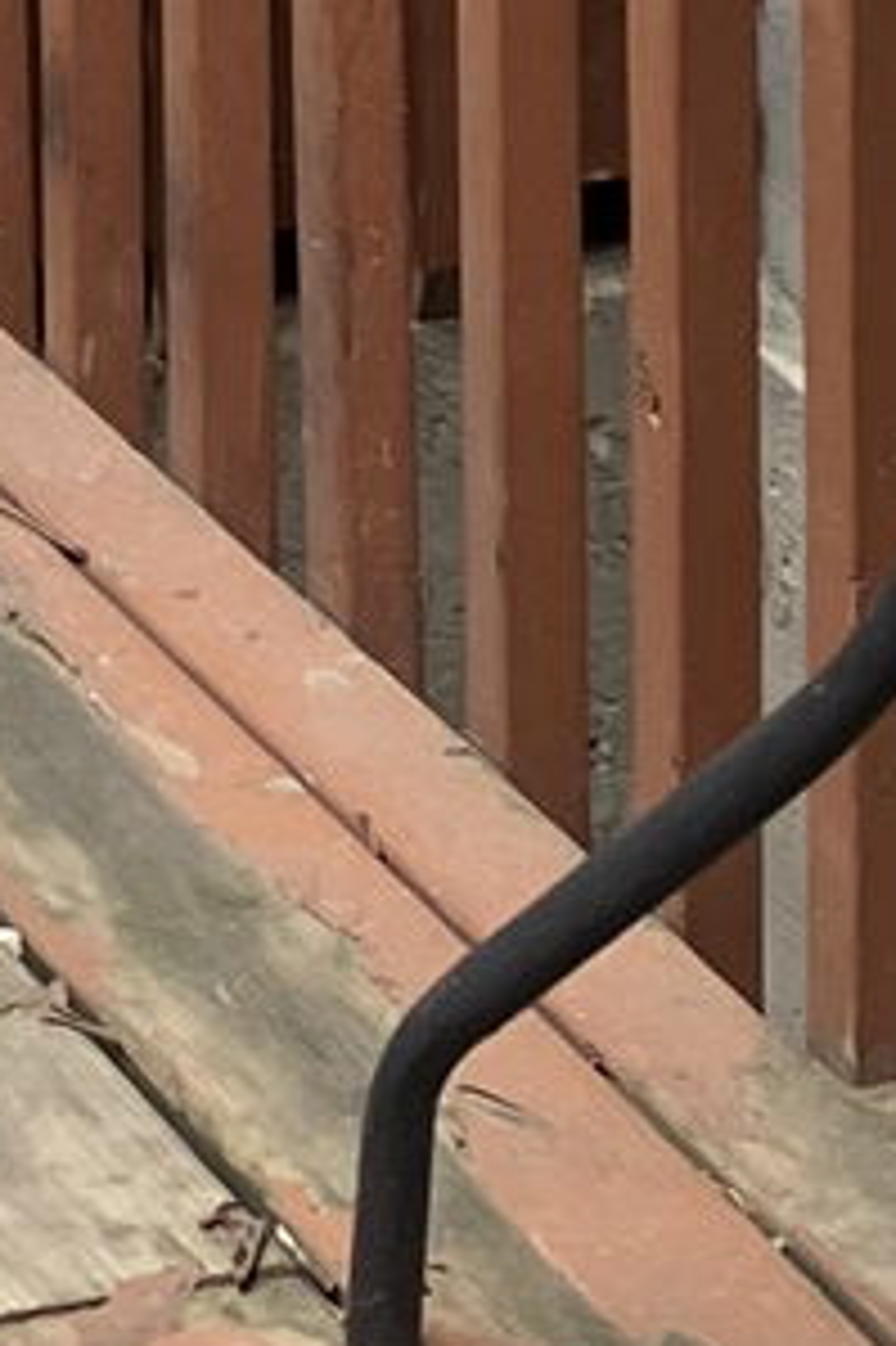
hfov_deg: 6.4
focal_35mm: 208
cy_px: -2294
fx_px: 7774
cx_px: -779
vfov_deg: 8.7
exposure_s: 1/121
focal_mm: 3.99
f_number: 1.8
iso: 50
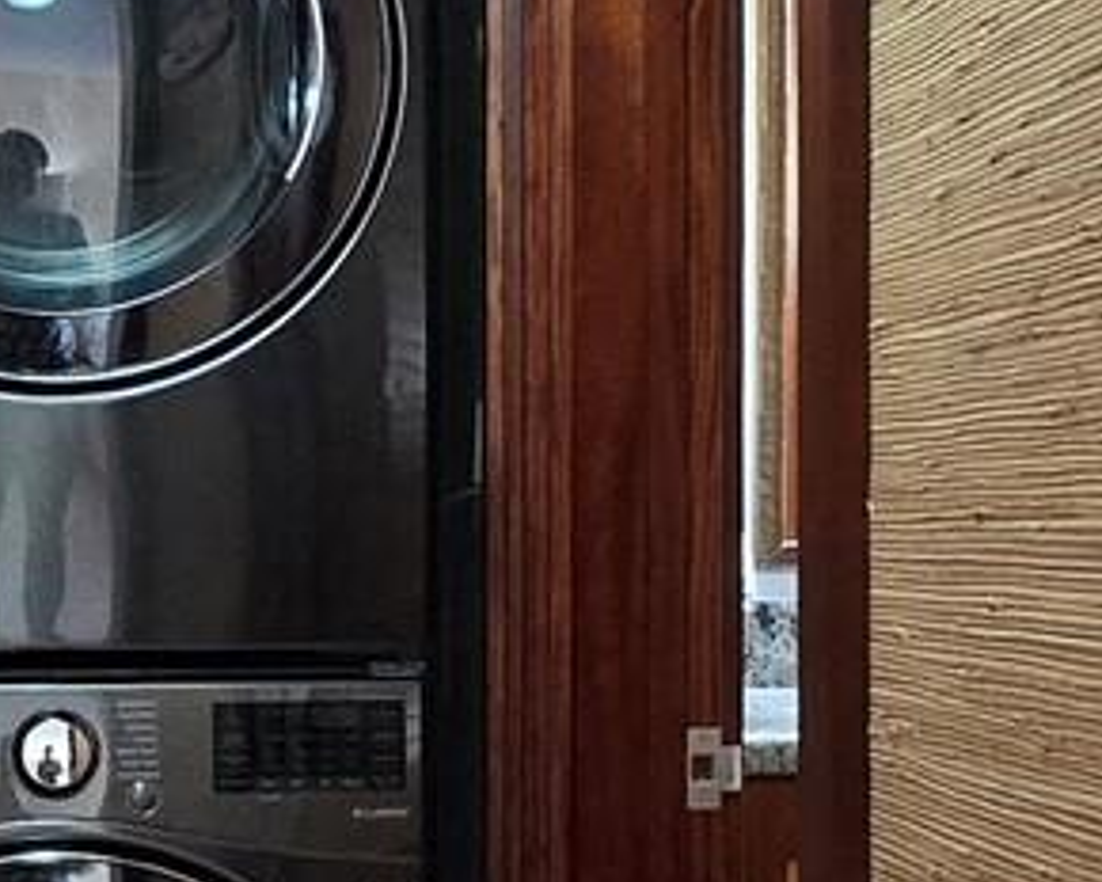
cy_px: 654
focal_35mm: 70
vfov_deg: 21.7
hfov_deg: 26.1
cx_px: 72
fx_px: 2283
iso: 640
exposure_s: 1/60.2
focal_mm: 1.7
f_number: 2.2
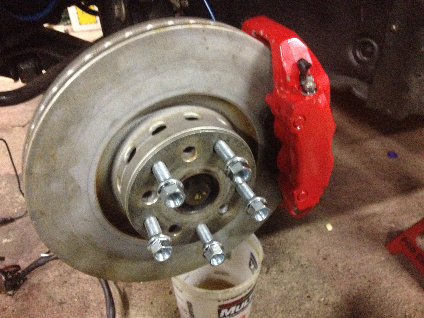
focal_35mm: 35
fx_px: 429
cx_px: 212
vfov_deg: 40.7
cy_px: 159
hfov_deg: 52.6
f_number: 2.4
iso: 800
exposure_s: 1/15
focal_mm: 4.28
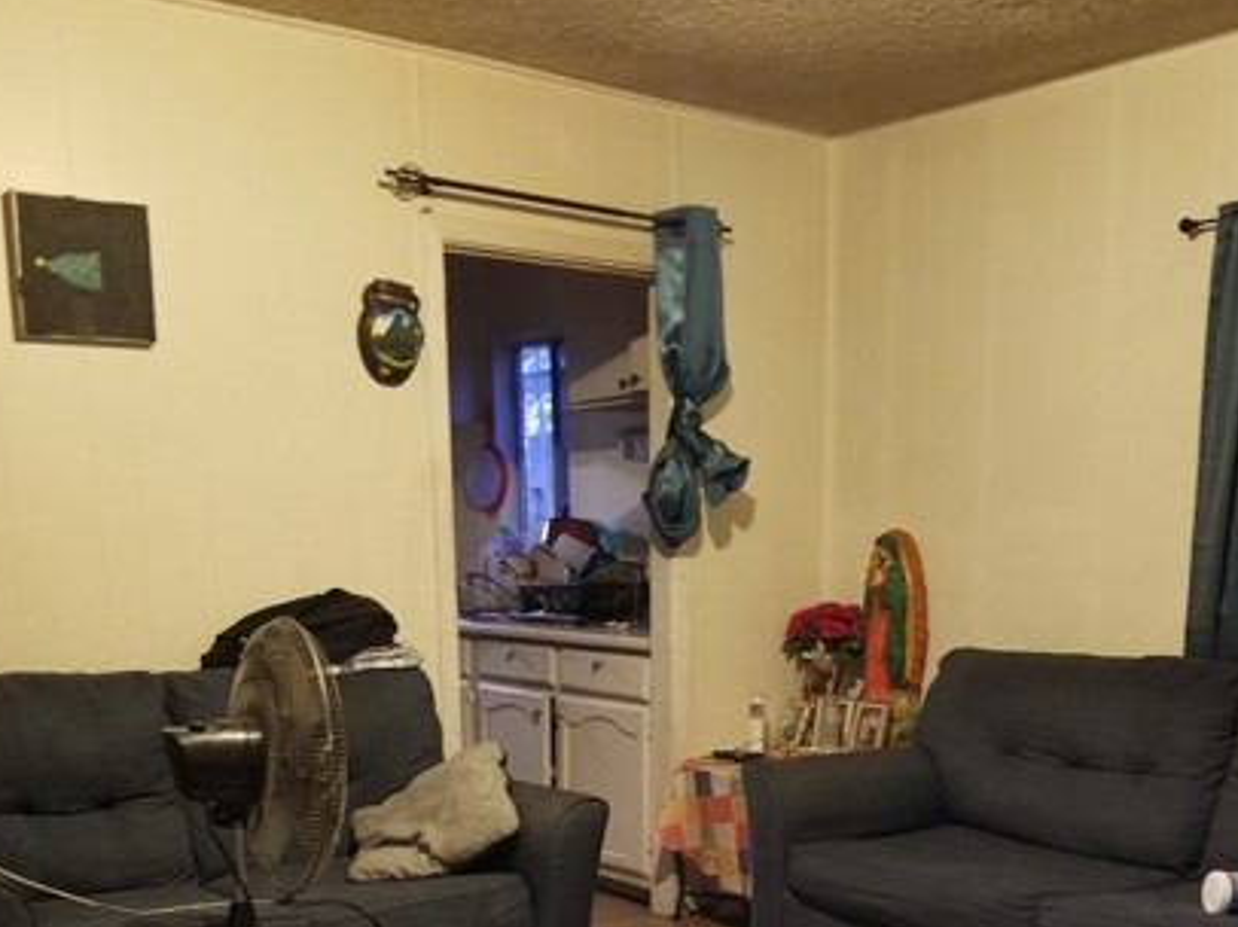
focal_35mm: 41
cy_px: 878
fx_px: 1465
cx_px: 637
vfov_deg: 32.8
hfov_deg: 45.8
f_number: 1.7
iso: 320
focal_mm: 4.3
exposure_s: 1/10
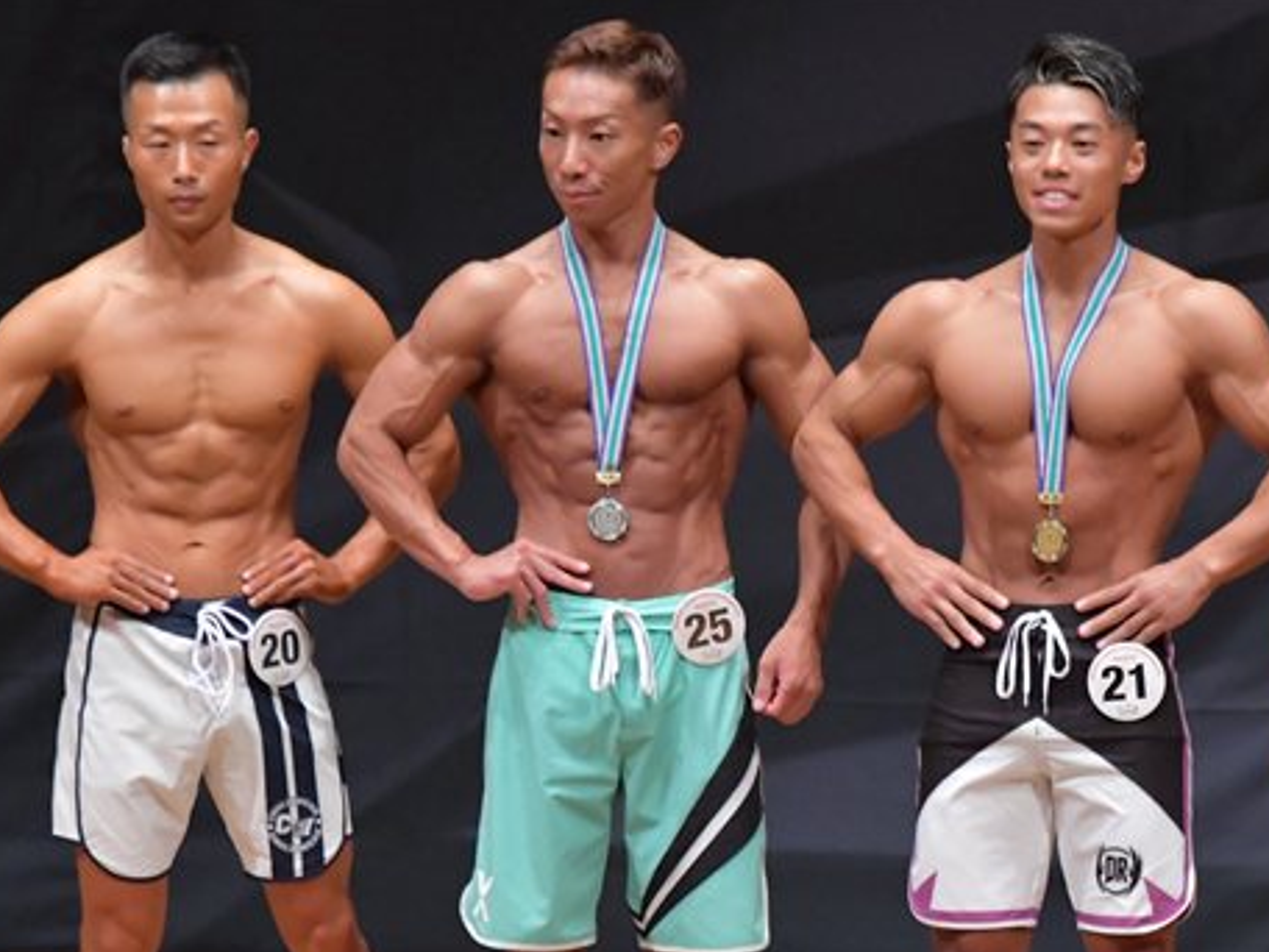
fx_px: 17963
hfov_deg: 4.0
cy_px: 704
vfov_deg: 3.0
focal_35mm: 490
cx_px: 909
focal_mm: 200
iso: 6400
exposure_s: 1/400
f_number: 5.6
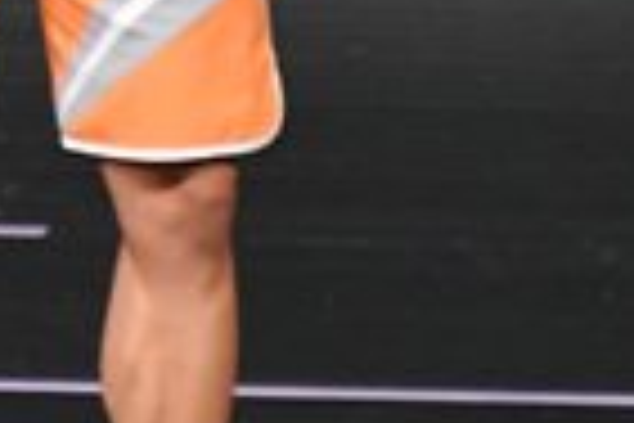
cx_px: -1018
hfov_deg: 1.1
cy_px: -274
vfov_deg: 0.7
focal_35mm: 1897
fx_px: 33406
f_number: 5.6
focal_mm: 230
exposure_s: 1/400
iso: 4000
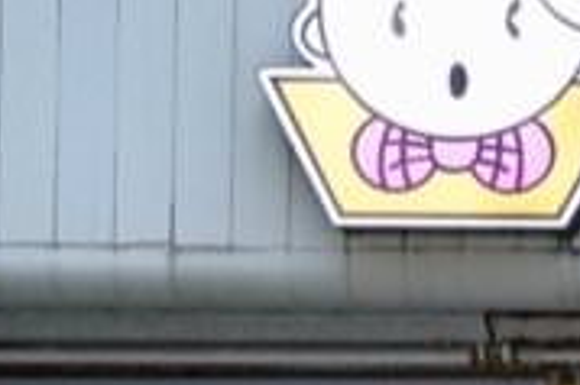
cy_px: 505
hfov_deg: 6.6
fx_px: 4764
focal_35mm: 296
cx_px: 1422
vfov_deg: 4.6
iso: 800
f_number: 4
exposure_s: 1/160
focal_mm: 53
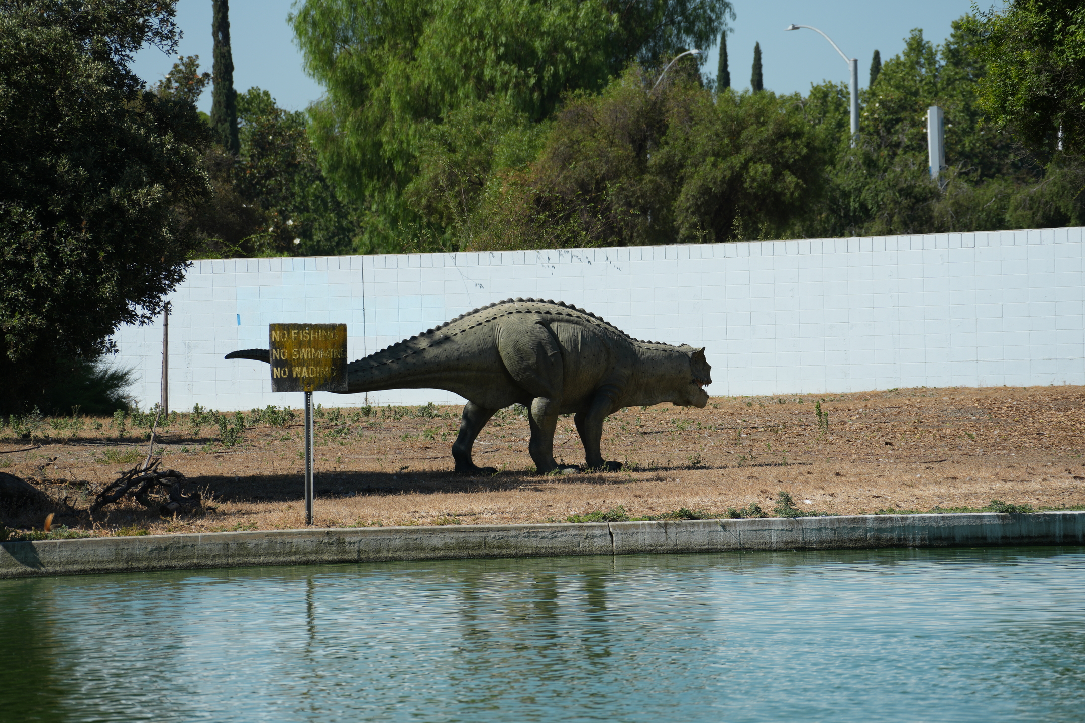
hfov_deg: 6.9
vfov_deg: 4.6
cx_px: 542
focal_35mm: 300
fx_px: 9041
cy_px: 362
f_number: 9
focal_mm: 300
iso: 100
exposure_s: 1/250
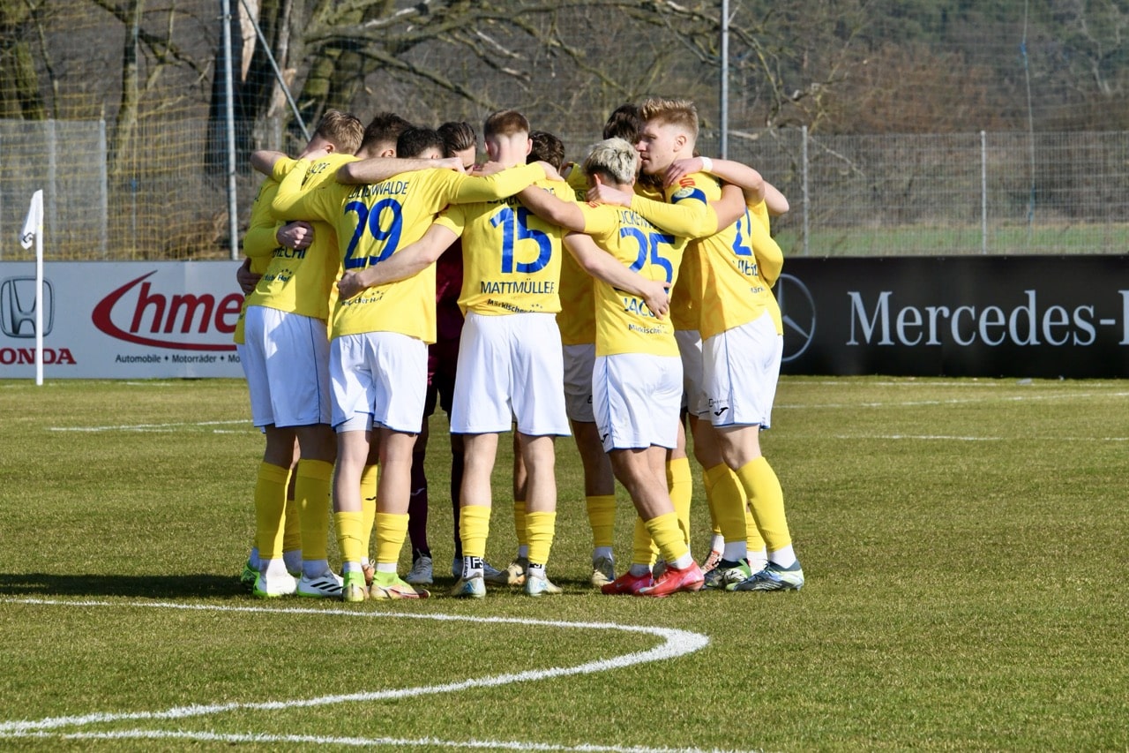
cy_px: 376
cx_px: 564
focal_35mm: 300
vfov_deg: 4.6
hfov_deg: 6.9
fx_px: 9406
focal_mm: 300
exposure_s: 1/1600
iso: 2500
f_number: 18
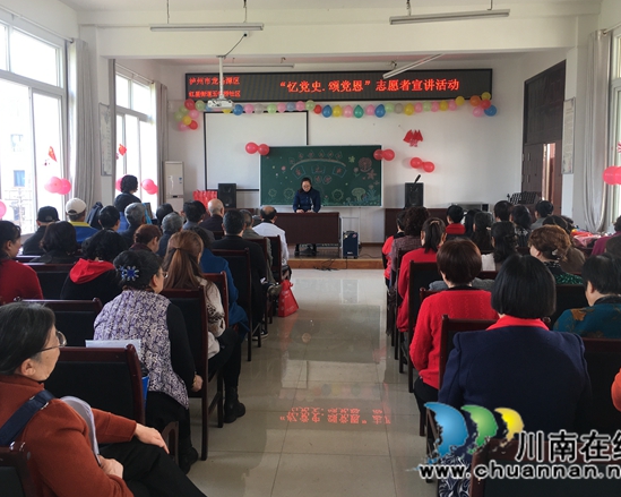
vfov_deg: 44.5
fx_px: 606
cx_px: 312
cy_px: 232
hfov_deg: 54.2
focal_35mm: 33
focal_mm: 4.15
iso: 32
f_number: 2.2
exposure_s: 1/50
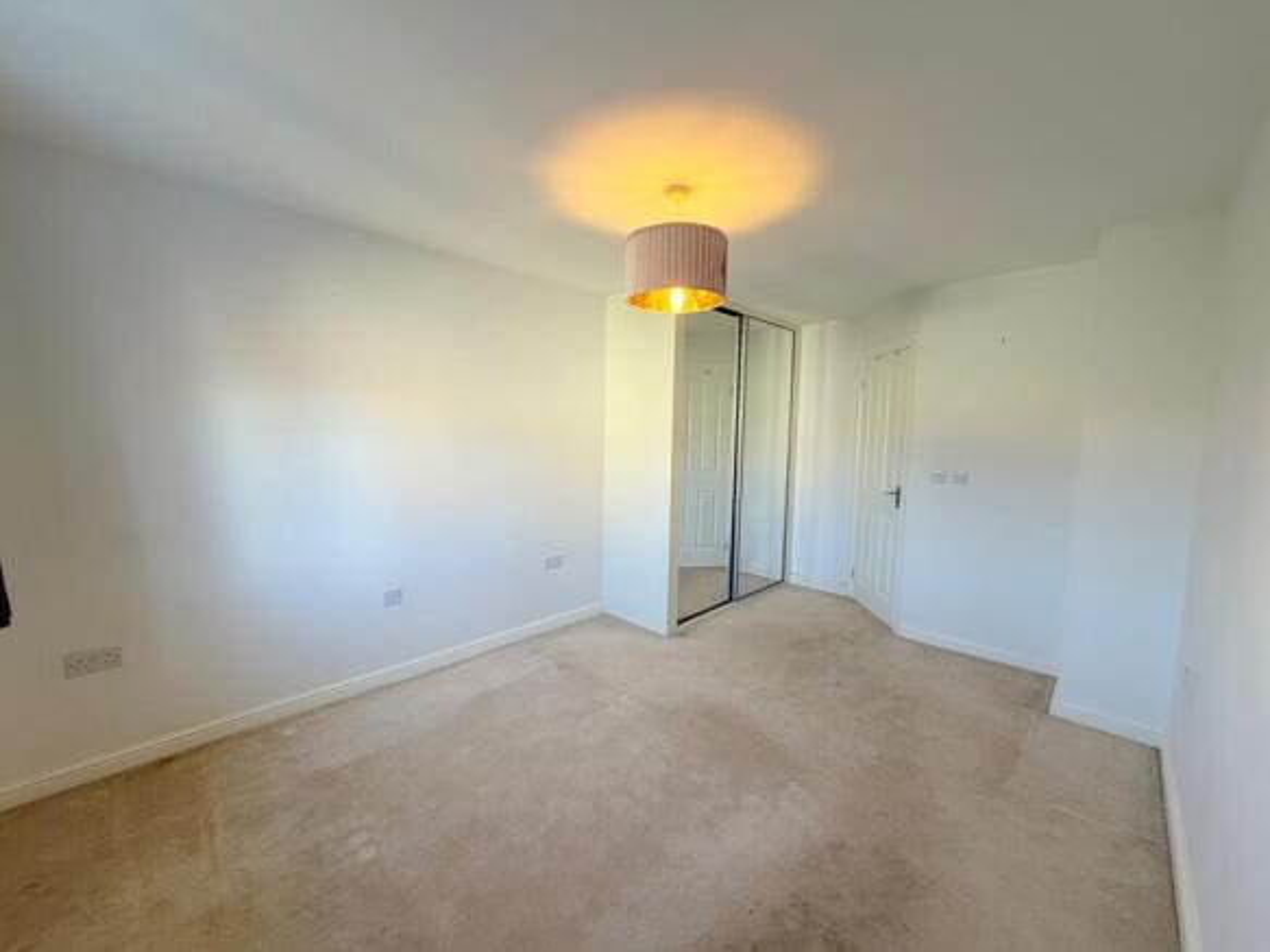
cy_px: 476
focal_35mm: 14
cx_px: 635
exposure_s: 1/100
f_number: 2.2
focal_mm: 2.22
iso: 160
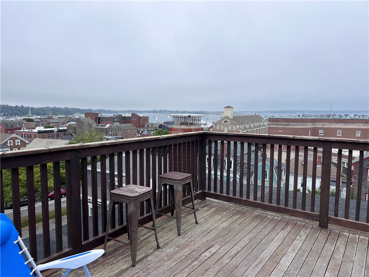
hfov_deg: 67.3
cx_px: 184
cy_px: 138
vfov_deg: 53.1
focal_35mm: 26
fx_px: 277
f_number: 1.5
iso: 50
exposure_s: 1/748
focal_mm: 5.7
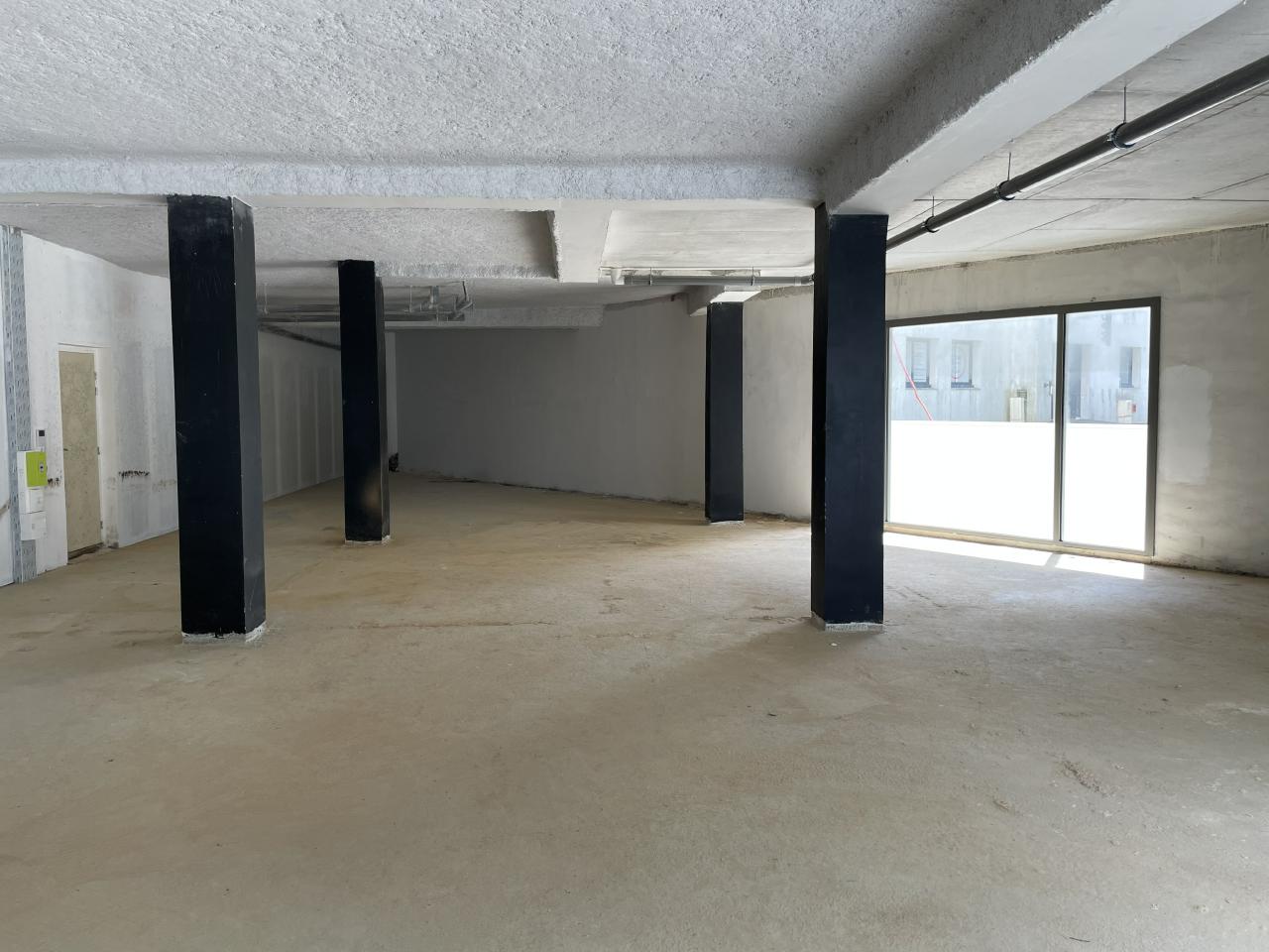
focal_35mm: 26
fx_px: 953
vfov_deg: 53.1
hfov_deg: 67.3
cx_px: 634
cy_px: 476
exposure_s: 1/162
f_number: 1.6
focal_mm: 4.2
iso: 32
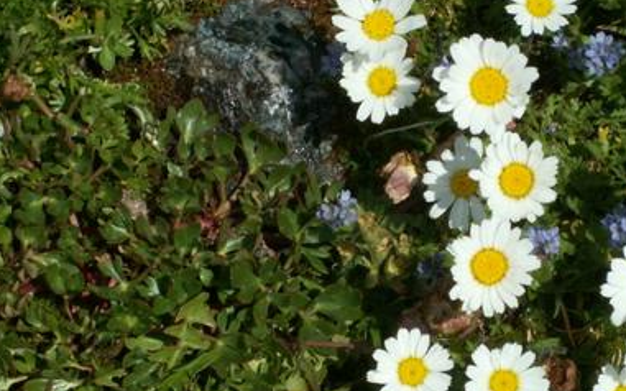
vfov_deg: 8.6
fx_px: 2610
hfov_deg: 13.7
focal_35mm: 153
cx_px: 411
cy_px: 227
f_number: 8
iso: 50
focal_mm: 14.45
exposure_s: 1/250
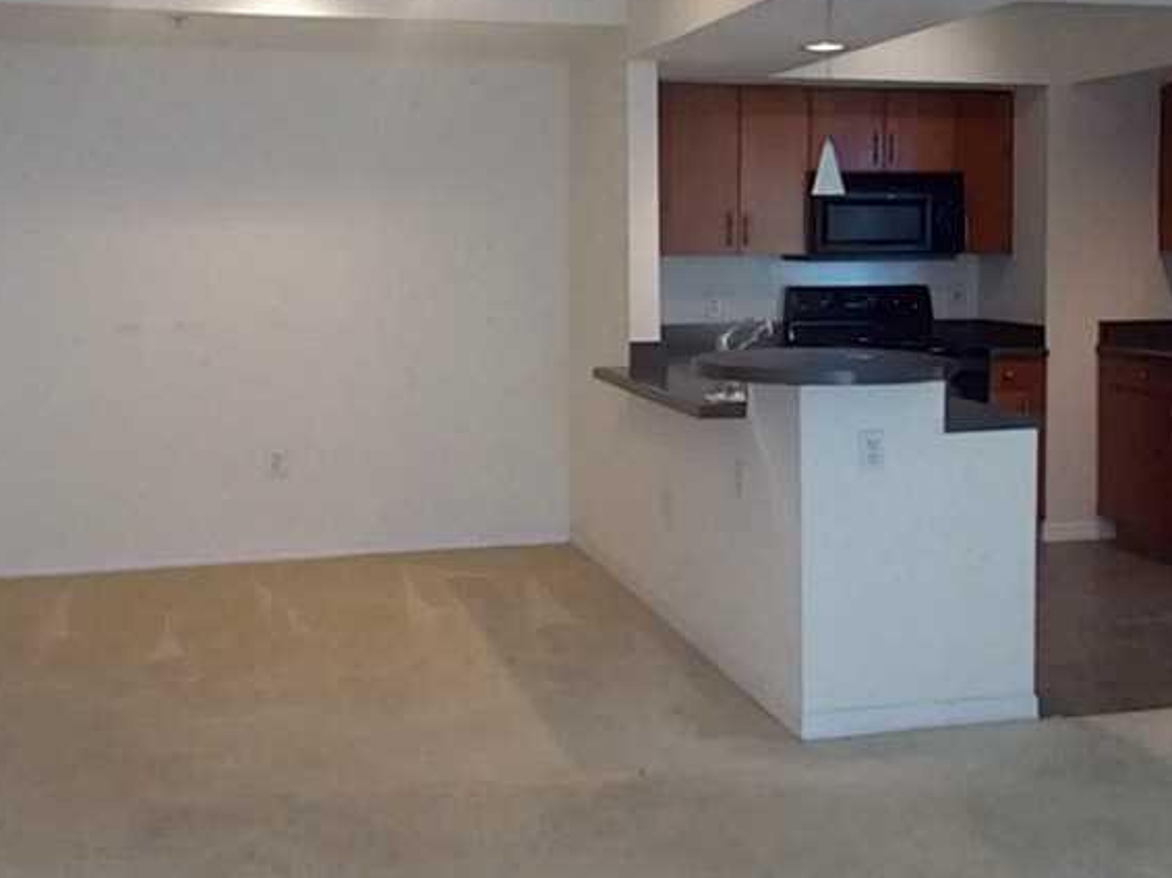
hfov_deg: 45.8
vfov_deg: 34.8
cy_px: 292
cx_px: 619
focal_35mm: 41
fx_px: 1388
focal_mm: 4.1
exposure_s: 1/30
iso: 400
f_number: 3.3
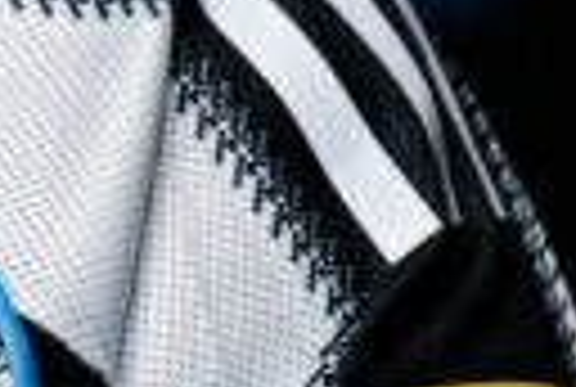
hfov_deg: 1.6
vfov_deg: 1.1
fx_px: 19982
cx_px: -814
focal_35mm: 1246
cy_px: -637
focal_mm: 200
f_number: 2.8
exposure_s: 1/400
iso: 1000
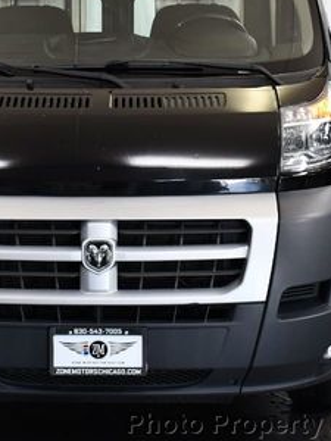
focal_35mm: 74
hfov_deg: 19.8
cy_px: 136
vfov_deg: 26.1
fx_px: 943
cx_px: 104
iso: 800
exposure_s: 1/160
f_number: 3.5
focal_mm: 18
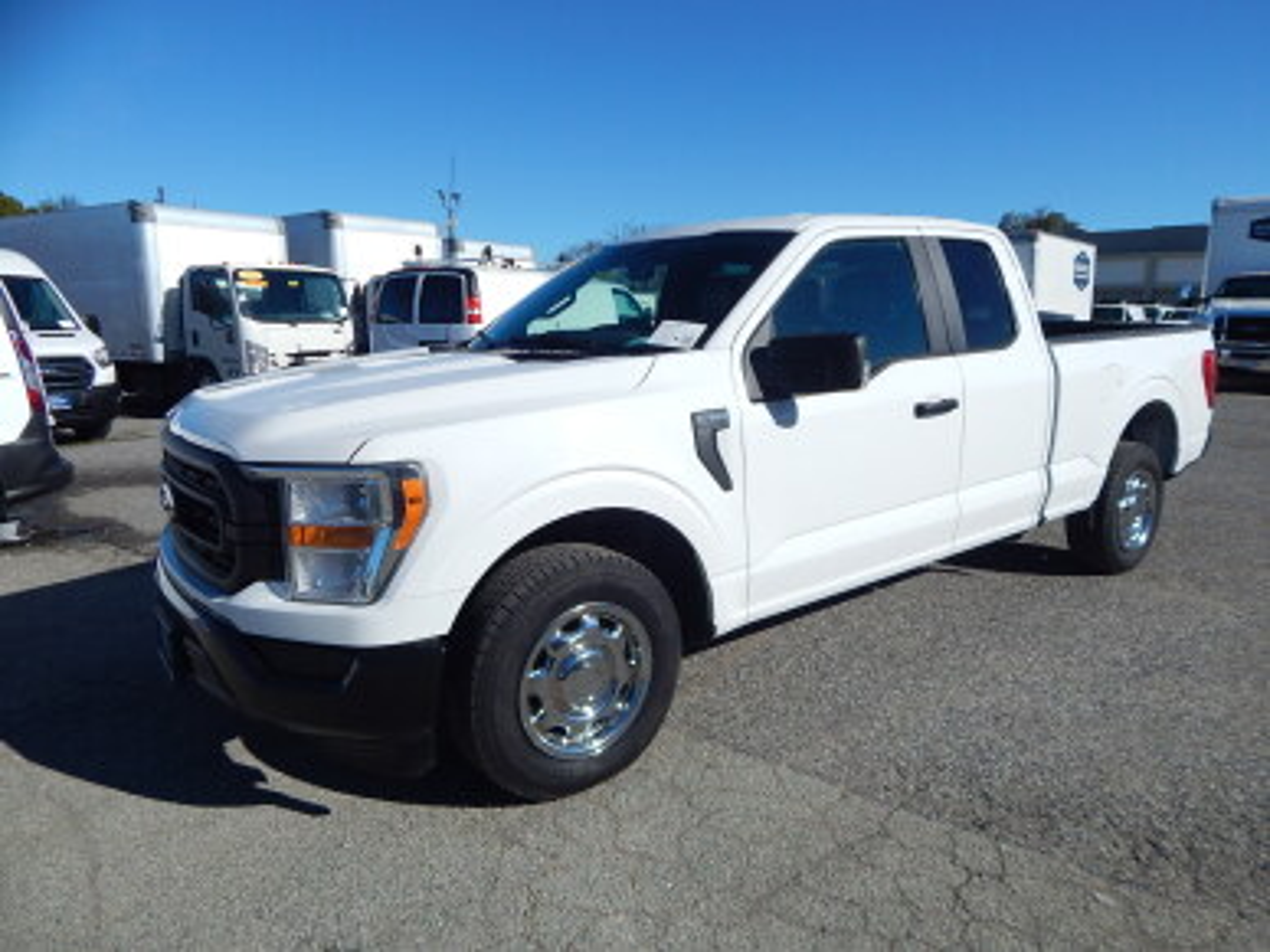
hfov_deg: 76.4
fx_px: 807
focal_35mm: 22
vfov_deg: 61.1
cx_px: 635
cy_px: 476
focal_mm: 4
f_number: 6
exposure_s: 1/1500
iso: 125
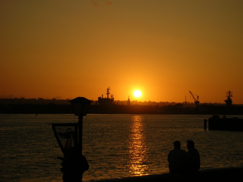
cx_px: 122
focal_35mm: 105
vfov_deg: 14.1
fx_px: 736
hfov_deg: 18.7
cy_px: 91
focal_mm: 17.4
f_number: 4.9
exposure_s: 1/824
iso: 50
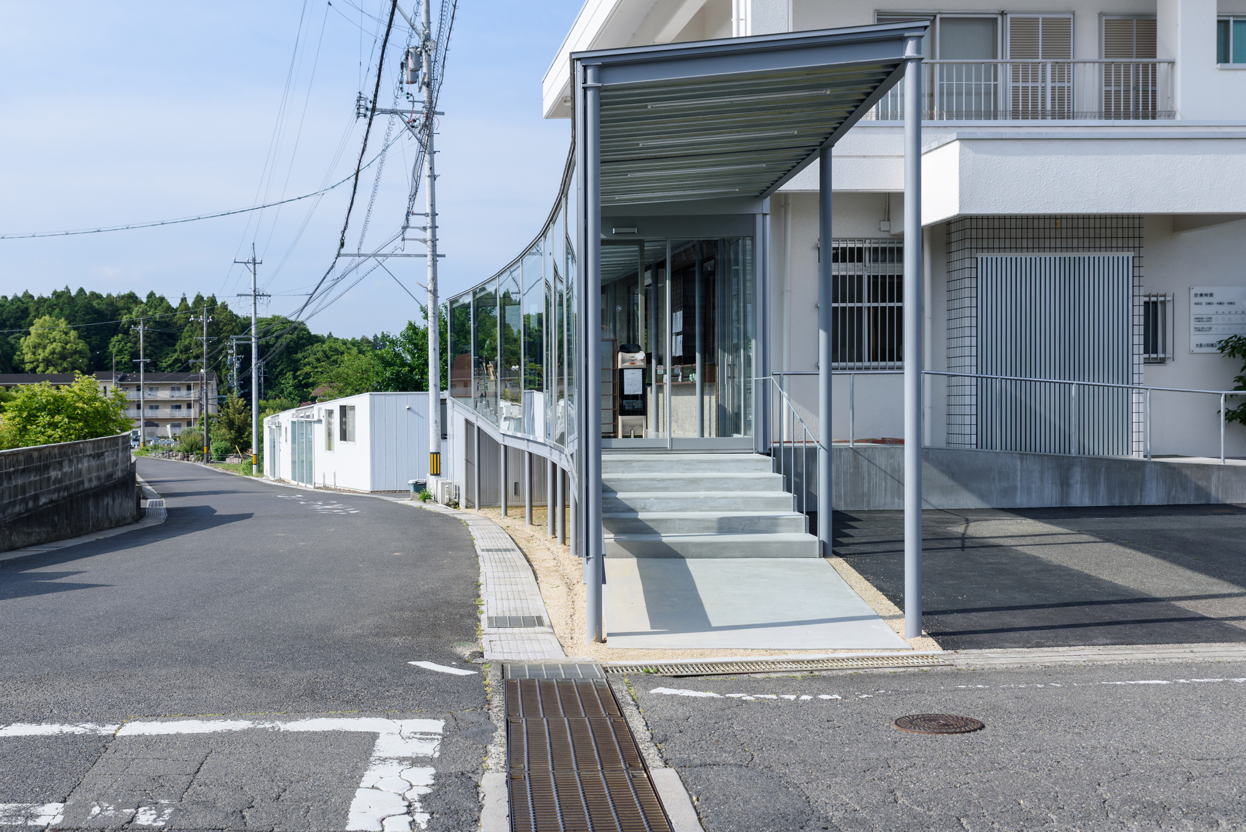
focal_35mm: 36
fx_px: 1246
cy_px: 416
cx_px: 623
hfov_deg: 53.1
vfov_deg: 36.9
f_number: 9
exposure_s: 1/320
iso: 100
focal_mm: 36
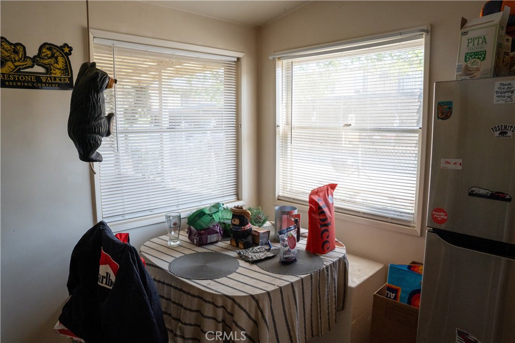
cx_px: 258
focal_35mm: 24
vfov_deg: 53.1
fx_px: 343
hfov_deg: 73.7
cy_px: 172
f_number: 8
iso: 1600
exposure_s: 1/160
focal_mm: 24
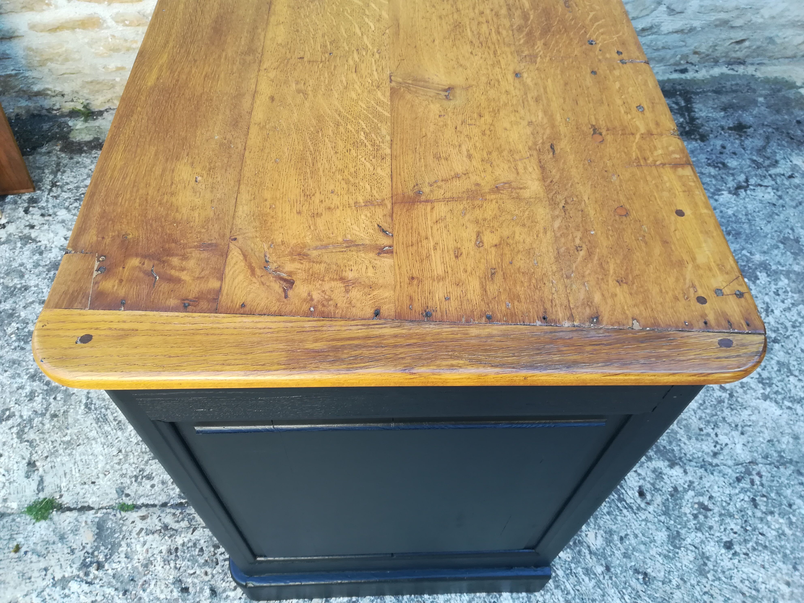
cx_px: 402
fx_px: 604
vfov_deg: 53.1
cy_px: 302
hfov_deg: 67.3
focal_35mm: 26
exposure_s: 1/50
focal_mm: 3.83
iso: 64
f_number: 2.2
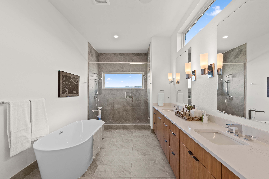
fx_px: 112
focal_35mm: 15
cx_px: 134
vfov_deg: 77.4
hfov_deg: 100.4
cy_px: 90
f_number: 8
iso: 200
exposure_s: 1/6
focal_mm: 15
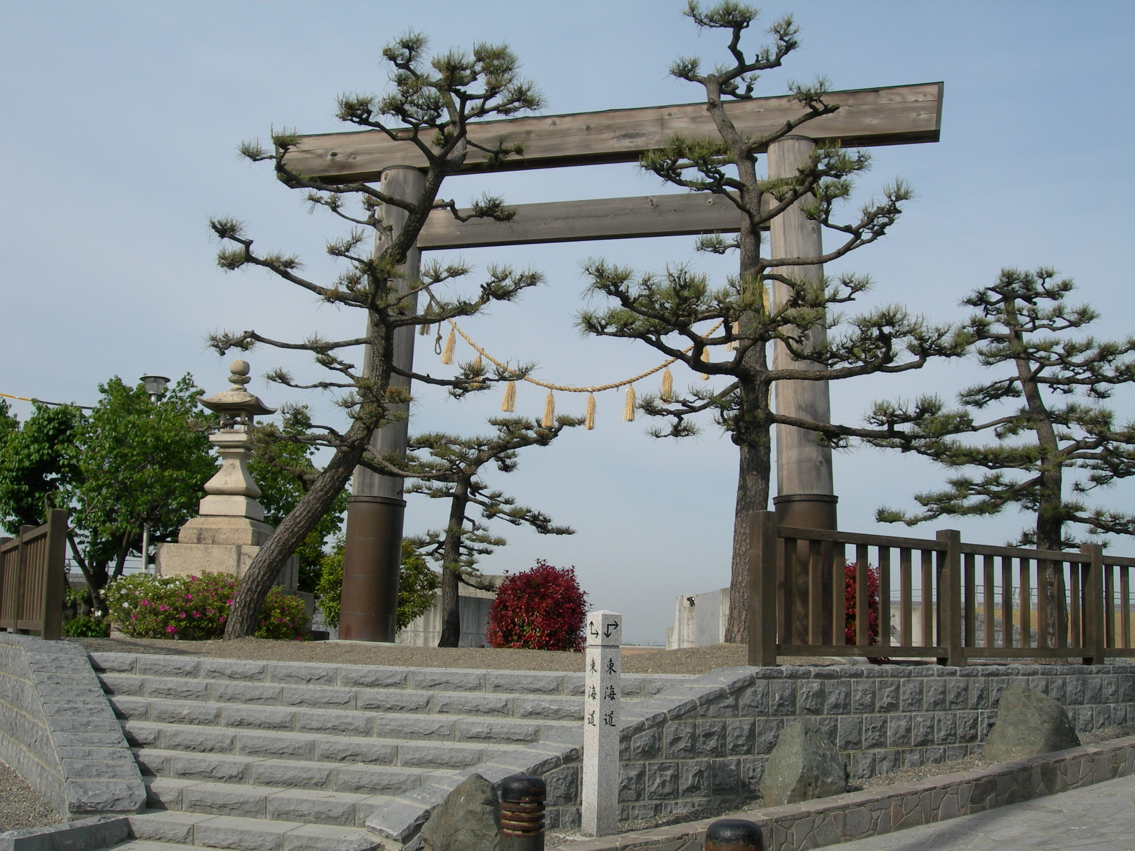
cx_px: 568
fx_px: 1246
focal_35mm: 38
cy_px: 426
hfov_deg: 49.0
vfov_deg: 37.7
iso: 50
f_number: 4.8
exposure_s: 1/698
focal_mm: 7.8
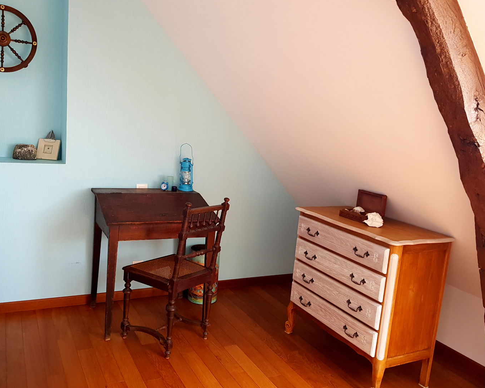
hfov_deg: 58.7
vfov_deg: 48.5
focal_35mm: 30
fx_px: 431
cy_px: 203
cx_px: 220
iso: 125
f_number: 1.7
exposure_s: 1/50
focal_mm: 4.2
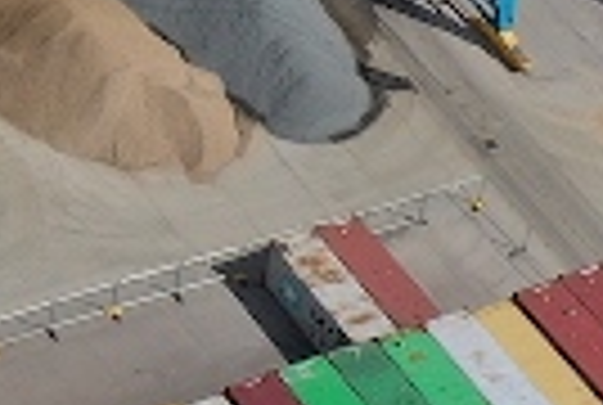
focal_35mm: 200
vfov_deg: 6.7
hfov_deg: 9.6
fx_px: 3357
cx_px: -616
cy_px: -432
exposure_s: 1/800
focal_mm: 10.26
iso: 100
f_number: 6.3
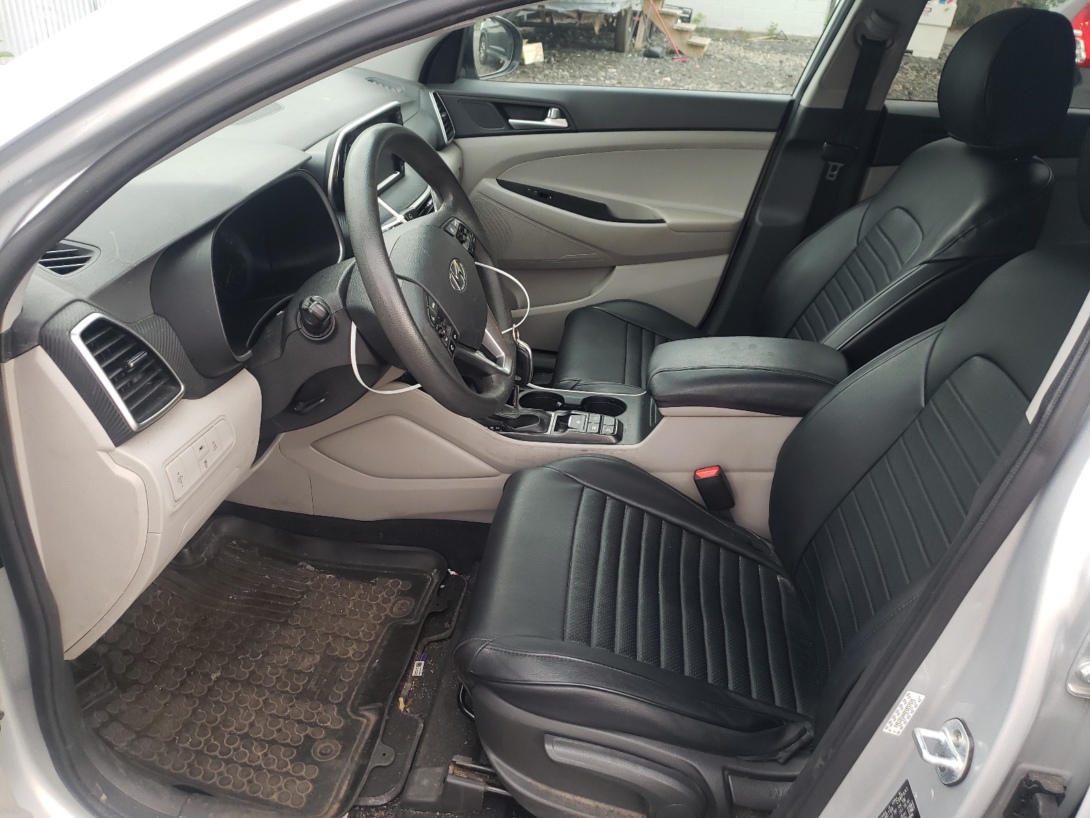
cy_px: 409
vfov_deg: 53.1
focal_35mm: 26
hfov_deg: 67.3
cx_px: 545
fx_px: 819
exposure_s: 1/120
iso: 71
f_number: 1.5
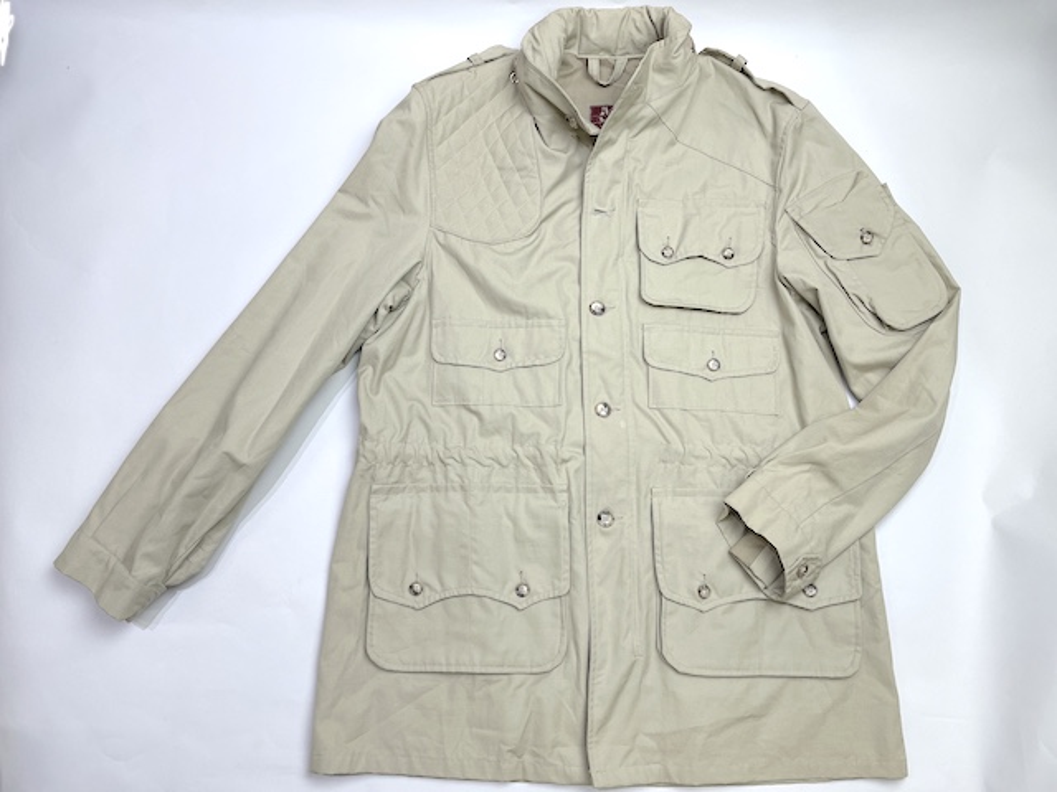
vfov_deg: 53.1
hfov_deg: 67.3
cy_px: 396
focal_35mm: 26
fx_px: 794
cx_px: 528
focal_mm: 4.2
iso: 32
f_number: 1.6
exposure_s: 1/109
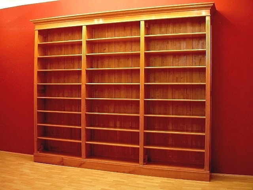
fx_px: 285
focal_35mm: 39
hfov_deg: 47.9
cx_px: 126
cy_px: 95
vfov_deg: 36.8
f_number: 2.8
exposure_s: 1/4
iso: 50
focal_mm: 8
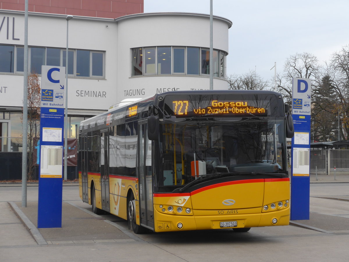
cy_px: 131
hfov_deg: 22.8
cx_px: 174
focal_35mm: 86
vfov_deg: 17.2
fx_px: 867
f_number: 4.5
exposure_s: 1/80
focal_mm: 17
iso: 125
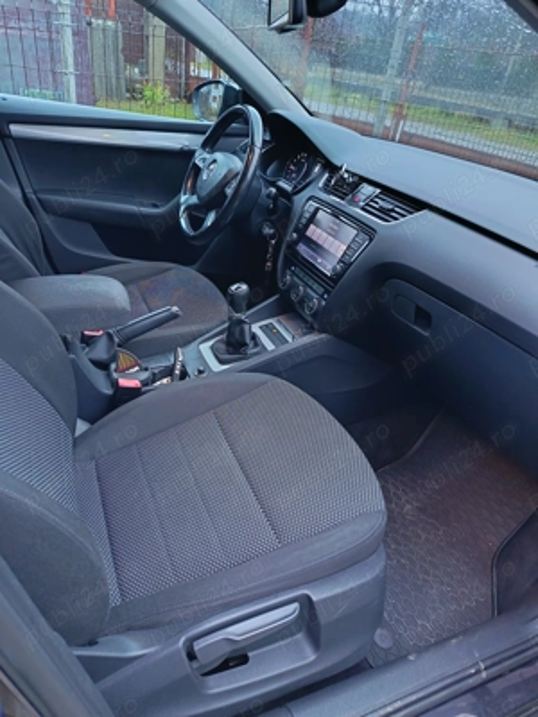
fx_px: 497
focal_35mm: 24
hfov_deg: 56.8
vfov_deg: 71.6
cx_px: 269
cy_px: 358
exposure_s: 1/33.3
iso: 1048
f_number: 1.75
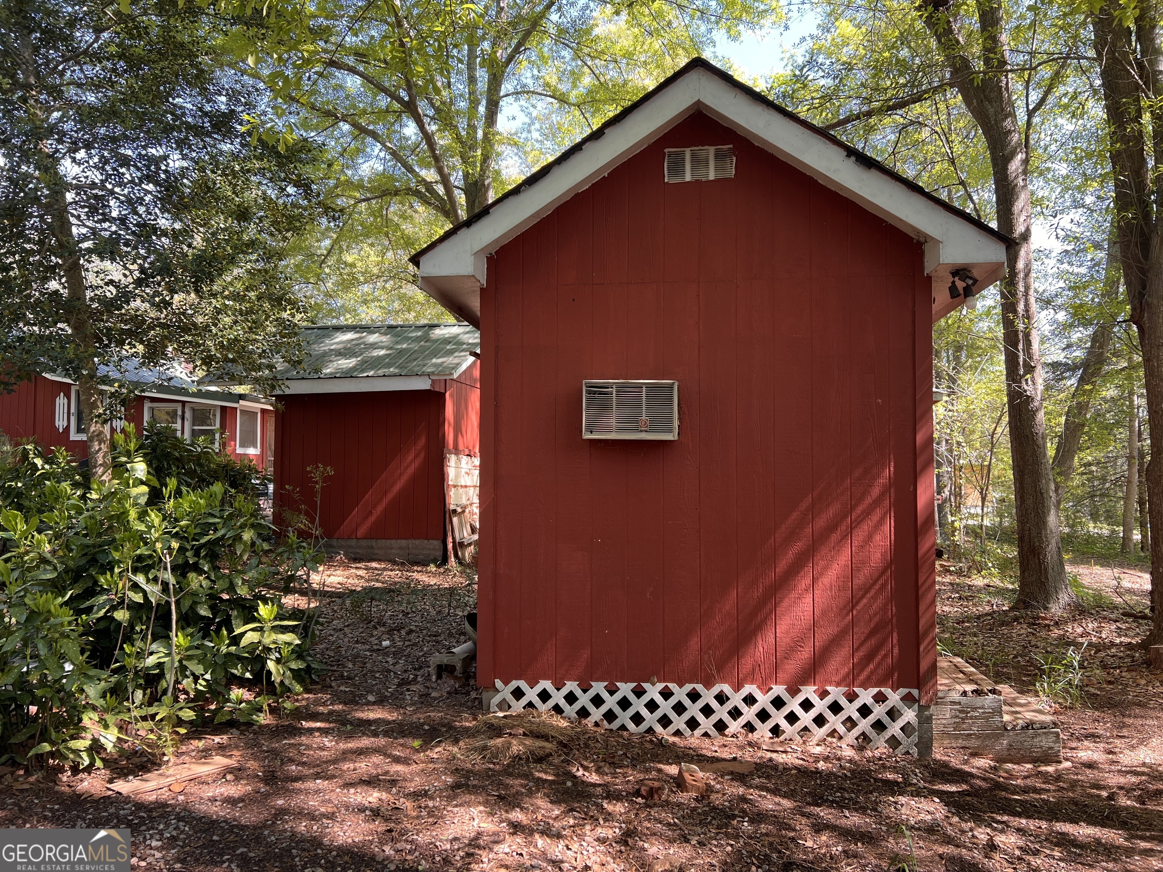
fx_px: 874
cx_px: 582
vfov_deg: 53.1
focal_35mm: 26
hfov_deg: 67.3
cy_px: 436
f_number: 1.5
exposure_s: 1/152
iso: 40
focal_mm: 5.7
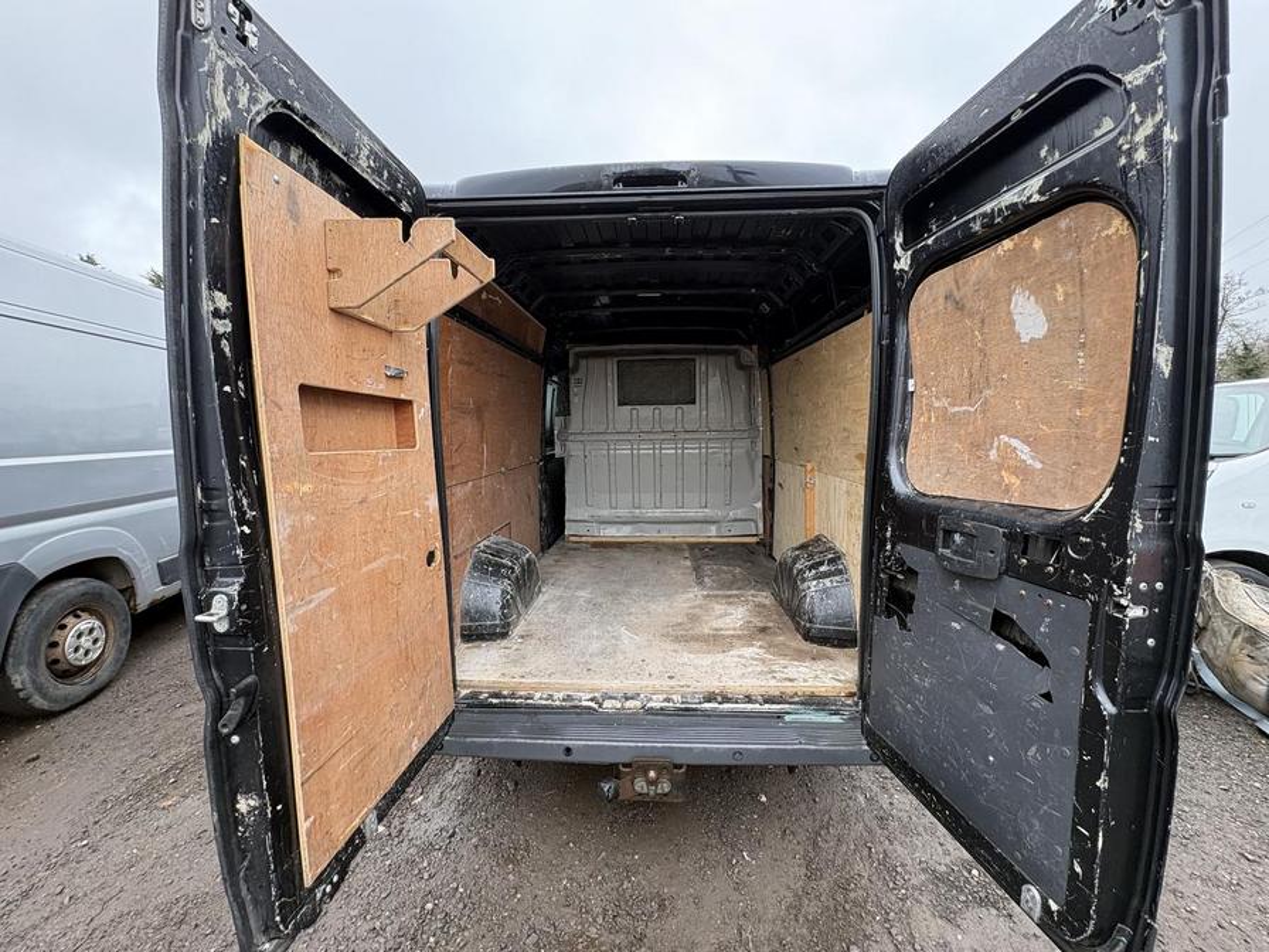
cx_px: 634
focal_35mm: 14
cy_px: 476
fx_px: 513
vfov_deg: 85.7
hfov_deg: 102.1
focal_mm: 2.22
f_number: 2.2
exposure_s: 1/99
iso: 64
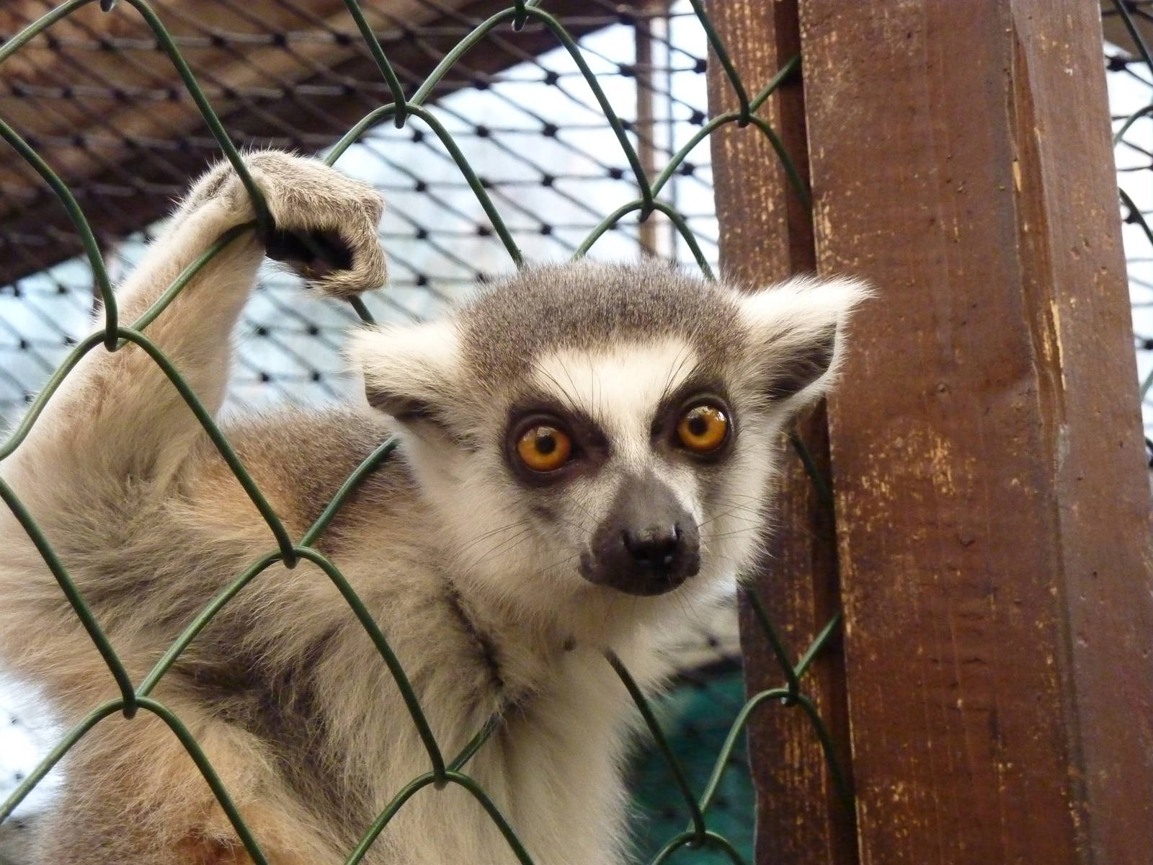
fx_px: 3697
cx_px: 576
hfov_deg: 17.7
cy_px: 432
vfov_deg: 13.3
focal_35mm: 111
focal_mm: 18.2
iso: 800
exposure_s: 1/50
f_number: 4.4
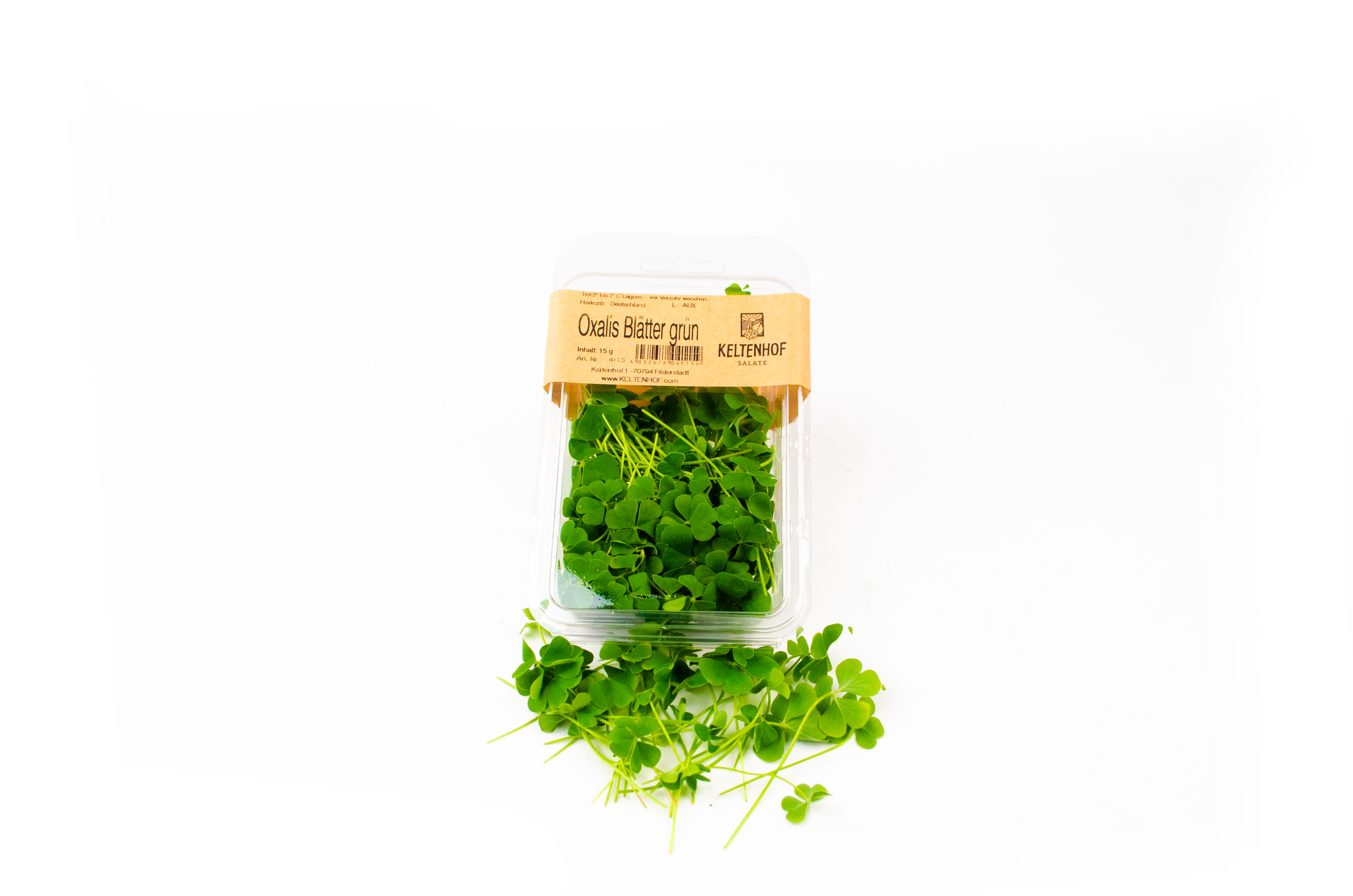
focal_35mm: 33
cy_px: 448
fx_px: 1238
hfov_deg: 57.3
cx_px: 676
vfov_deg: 39.8
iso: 800
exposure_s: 1/60
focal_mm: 22
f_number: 5.6
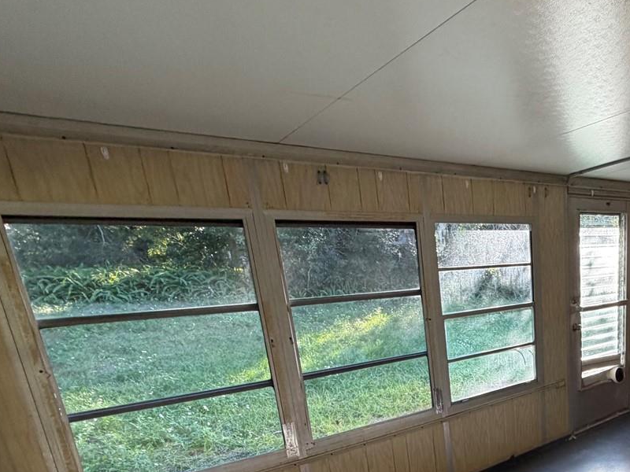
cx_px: 544
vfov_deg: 46.3
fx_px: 510
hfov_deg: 56.4
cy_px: 399
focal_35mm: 28
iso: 160
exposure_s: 1/121
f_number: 2.2
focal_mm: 2.22
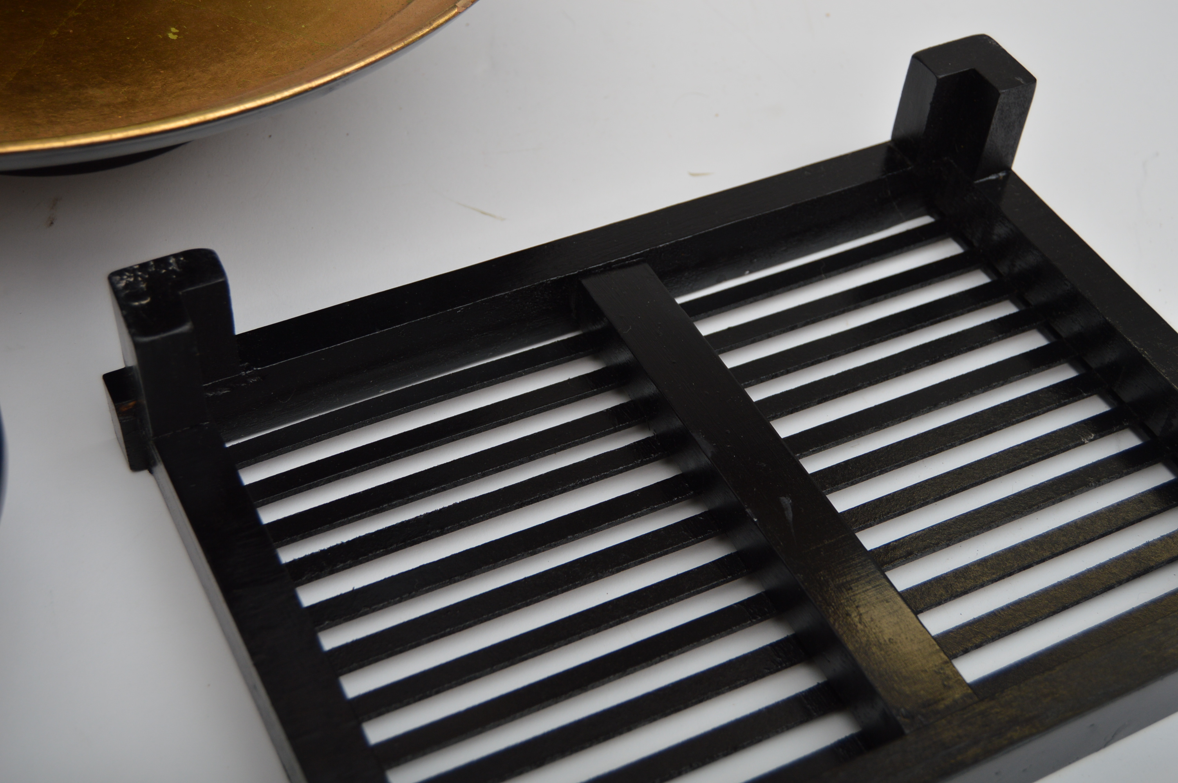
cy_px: 392
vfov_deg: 28.0
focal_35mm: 48
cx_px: 589
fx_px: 1569
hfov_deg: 41.1
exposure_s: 1/200
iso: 200
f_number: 5
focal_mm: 32
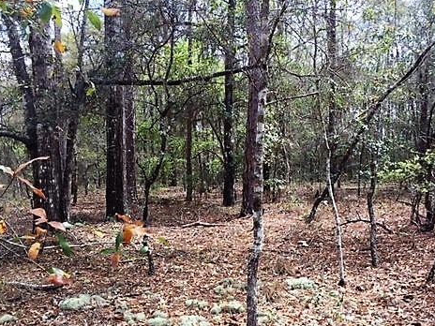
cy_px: 207
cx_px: 243
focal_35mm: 40
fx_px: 503
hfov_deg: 46.7
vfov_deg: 35.7
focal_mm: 4.15
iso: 32
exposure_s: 1/329
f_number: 2.2
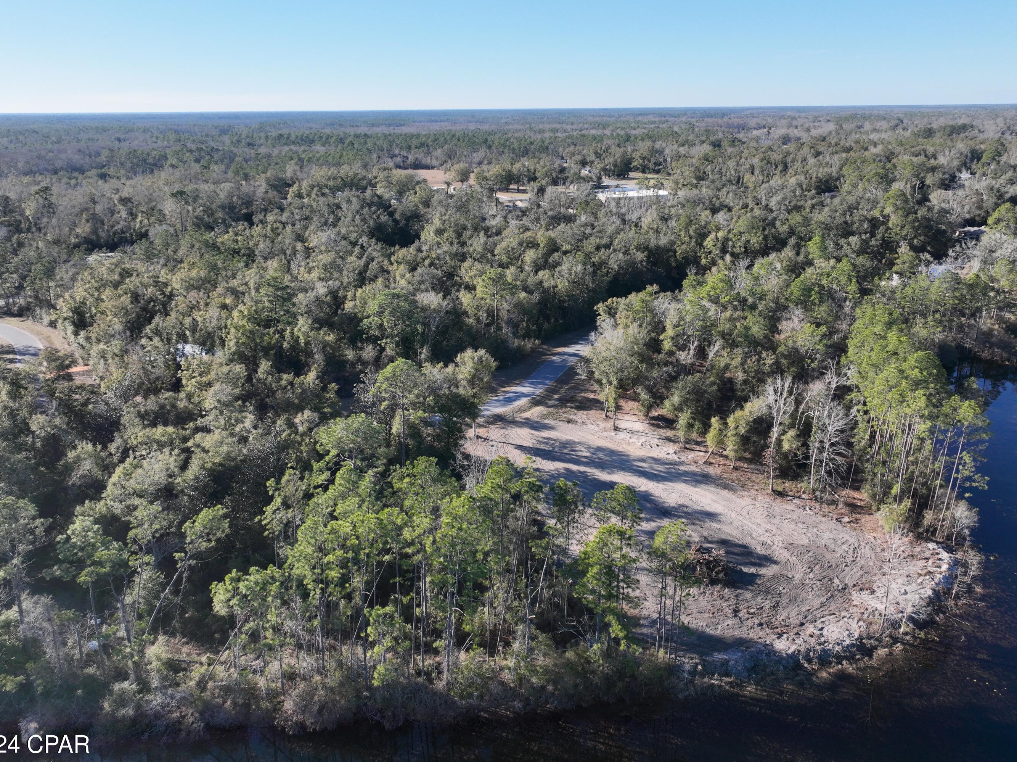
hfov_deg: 65.3
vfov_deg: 51.3
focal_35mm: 27
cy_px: 355
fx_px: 793
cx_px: 521
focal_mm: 12.29
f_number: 2.8
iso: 320
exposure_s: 1/2000
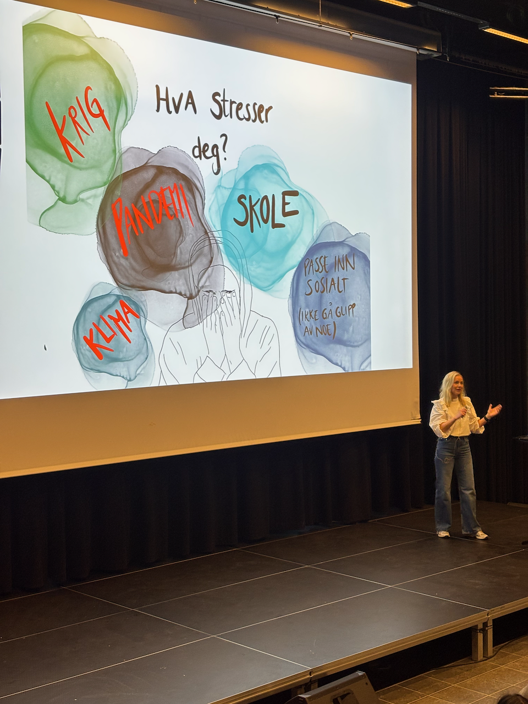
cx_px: 264
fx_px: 1058
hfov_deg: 28.0
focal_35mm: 52
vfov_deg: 36.8
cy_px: 352
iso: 125
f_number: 1.6
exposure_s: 1/40
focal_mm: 5.96
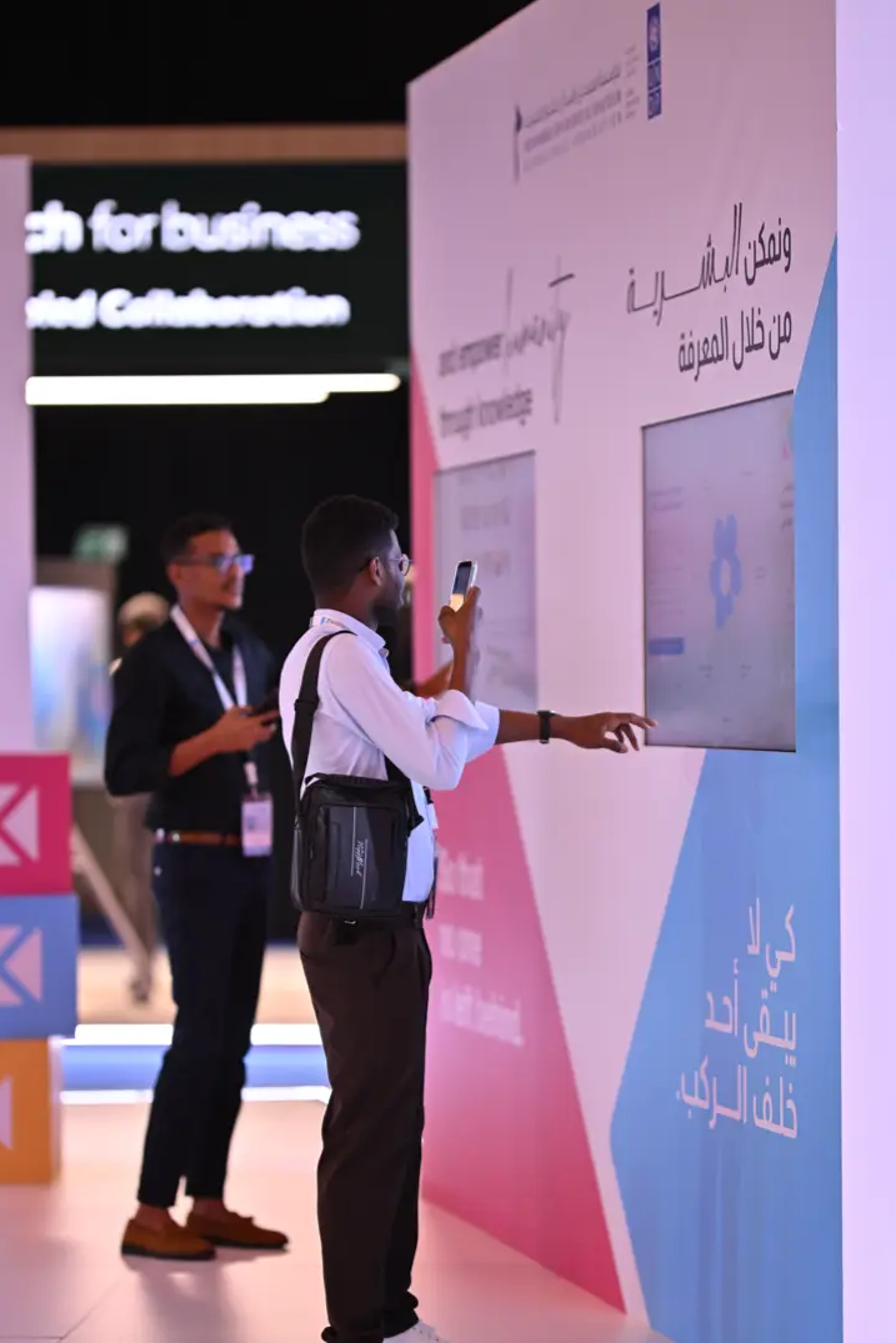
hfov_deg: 11.0
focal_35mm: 125
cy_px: 778
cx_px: 462
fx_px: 4665
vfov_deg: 16.4
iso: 500
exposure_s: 1/320
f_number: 1.4
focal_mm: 105
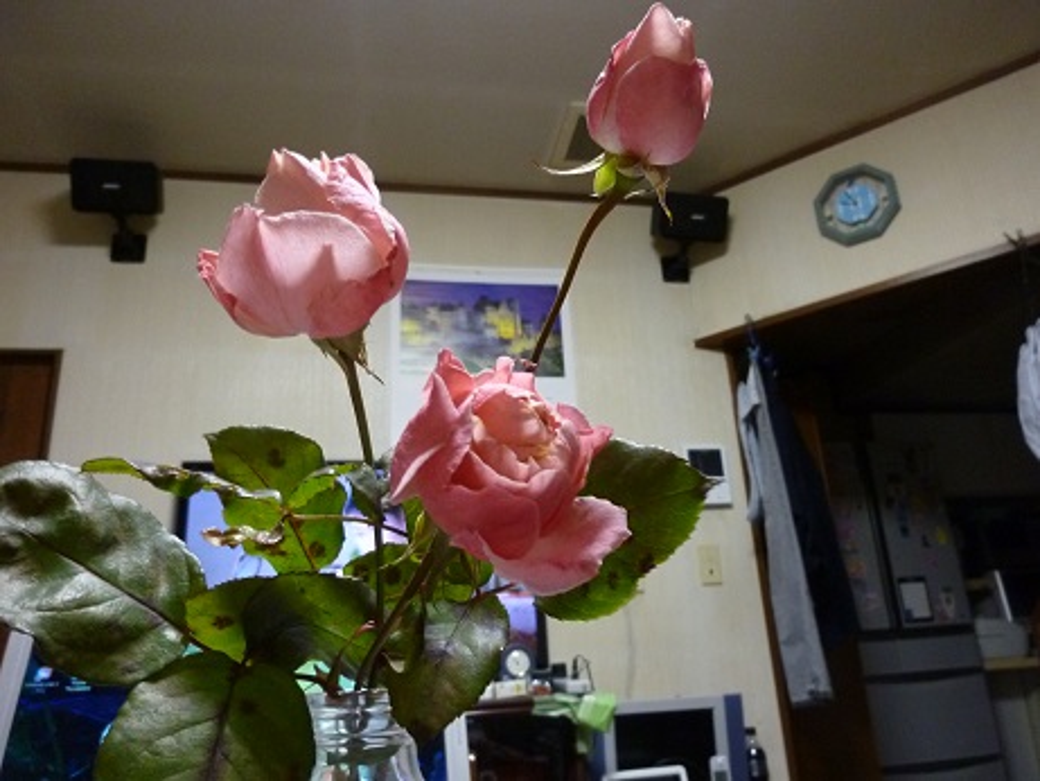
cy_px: 390
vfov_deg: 54.9
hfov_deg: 69.4
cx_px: 520
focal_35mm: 25
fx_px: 751
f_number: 3.3
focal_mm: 4.5
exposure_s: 1/6
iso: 400
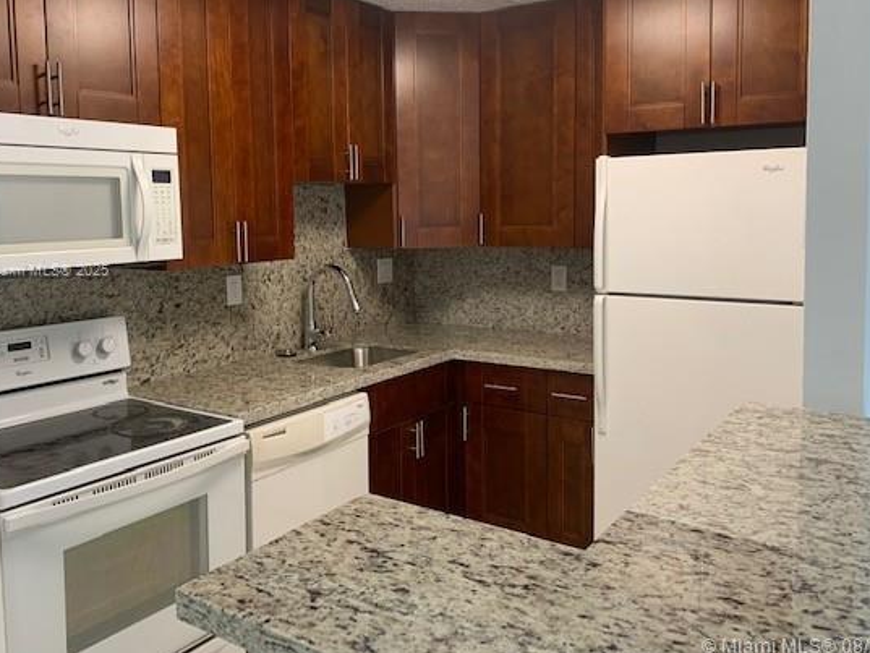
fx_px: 779
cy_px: 272
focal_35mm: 31
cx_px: 403
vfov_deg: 45.3
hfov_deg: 58.3
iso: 100
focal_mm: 4.25
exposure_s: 1/60
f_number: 1.8
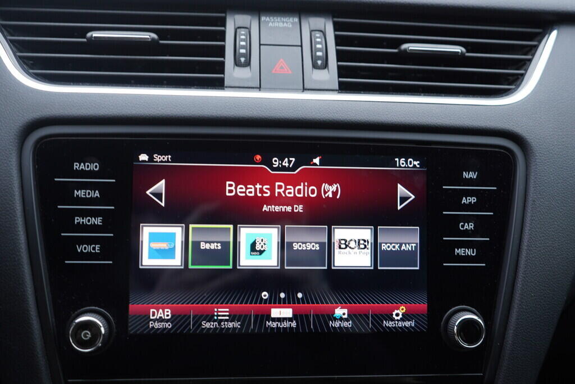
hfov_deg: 53.1
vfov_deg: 36.9
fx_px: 575
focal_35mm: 36
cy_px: 192
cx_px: 288
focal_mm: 24
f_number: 2.8
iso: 160
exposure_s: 1/40
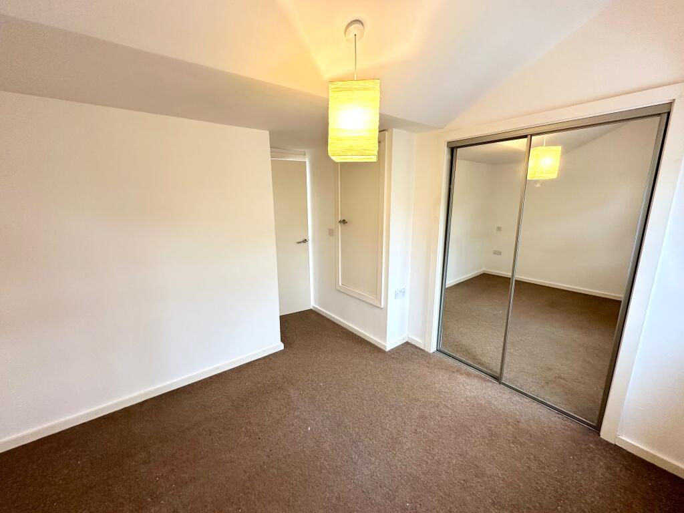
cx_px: 342
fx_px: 277
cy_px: 256
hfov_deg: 102.1
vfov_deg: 85.7
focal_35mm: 14
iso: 160
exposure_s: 1/50
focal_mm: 2.22
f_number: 2.2
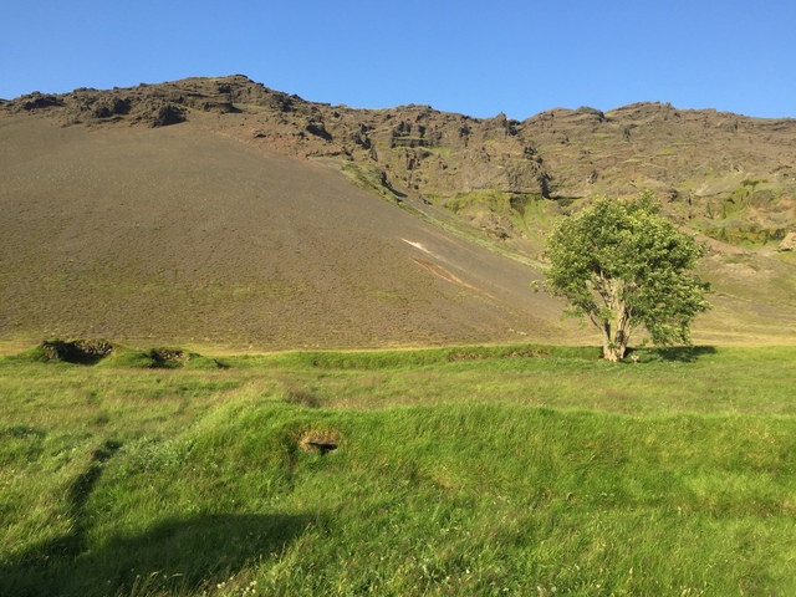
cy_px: 298
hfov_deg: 61.7
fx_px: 667
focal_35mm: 29
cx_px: 398
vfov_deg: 48.2
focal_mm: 4.15
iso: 32
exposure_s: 1/989
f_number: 2.2
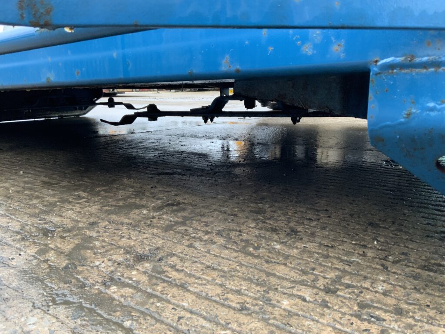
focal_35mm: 29
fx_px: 373
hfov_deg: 61.7
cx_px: 222
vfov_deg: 48.2
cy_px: 167
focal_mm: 3
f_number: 1.8
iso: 64
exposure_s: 1/66
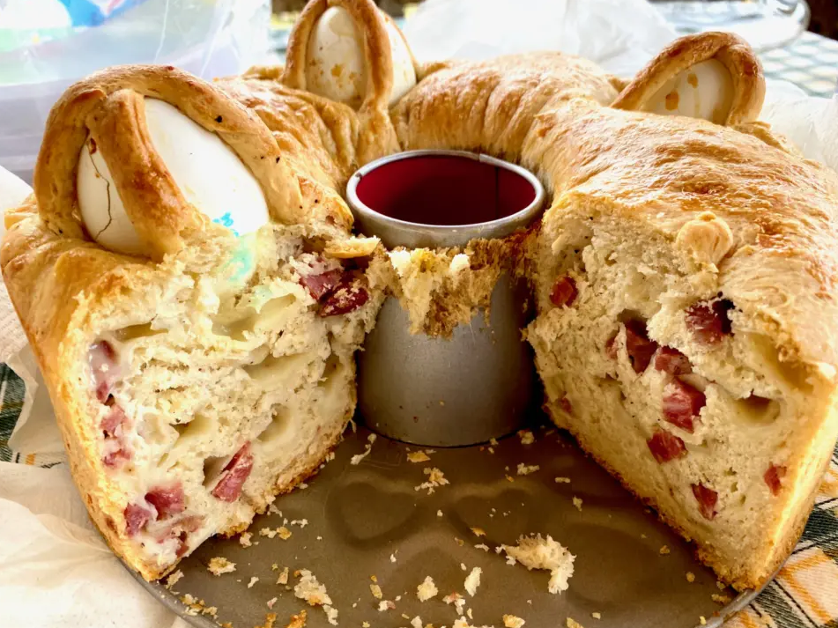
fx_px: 678
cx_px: 424
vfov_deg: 49.7
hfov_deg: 63.4
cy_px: 335
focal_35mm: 28
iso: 32
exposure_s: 1/317
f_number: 1.8
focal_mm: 4.25
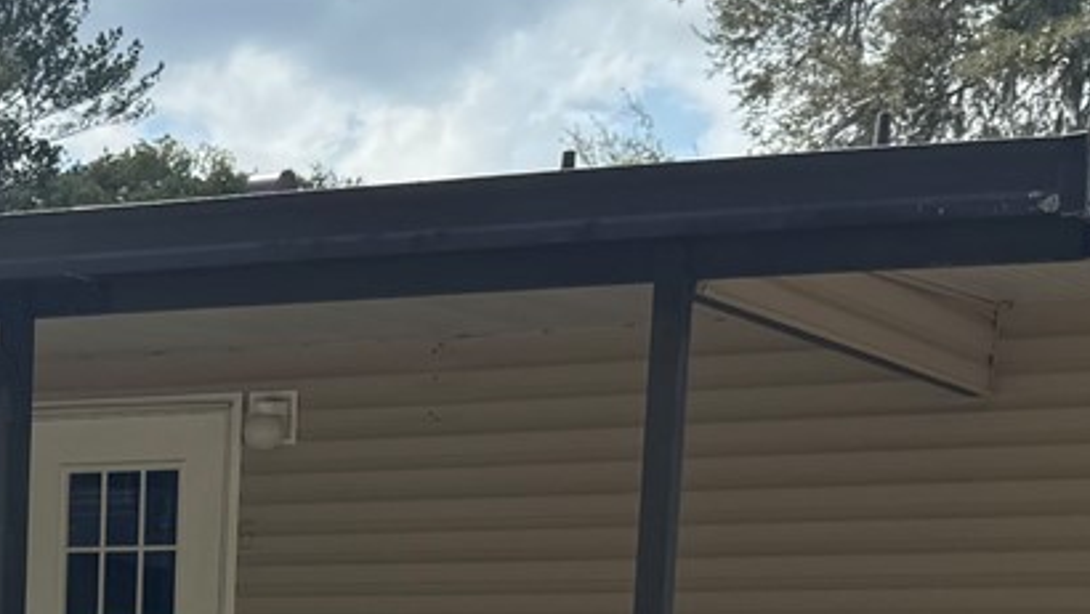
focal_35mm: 102
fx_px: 2949
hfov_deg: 20.0
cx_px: -112
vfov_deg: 11.3
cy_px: 1002
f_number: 1.78
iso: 80
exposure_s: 1/2959
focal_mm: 6.76
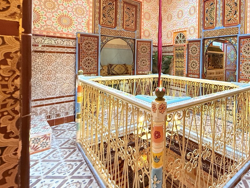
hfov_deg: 70.8
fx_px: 159
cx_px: 190
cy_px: 61
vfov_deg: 59.5
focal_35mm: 22
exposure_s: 1/50
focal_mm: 2.22
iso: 250
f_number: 2.2
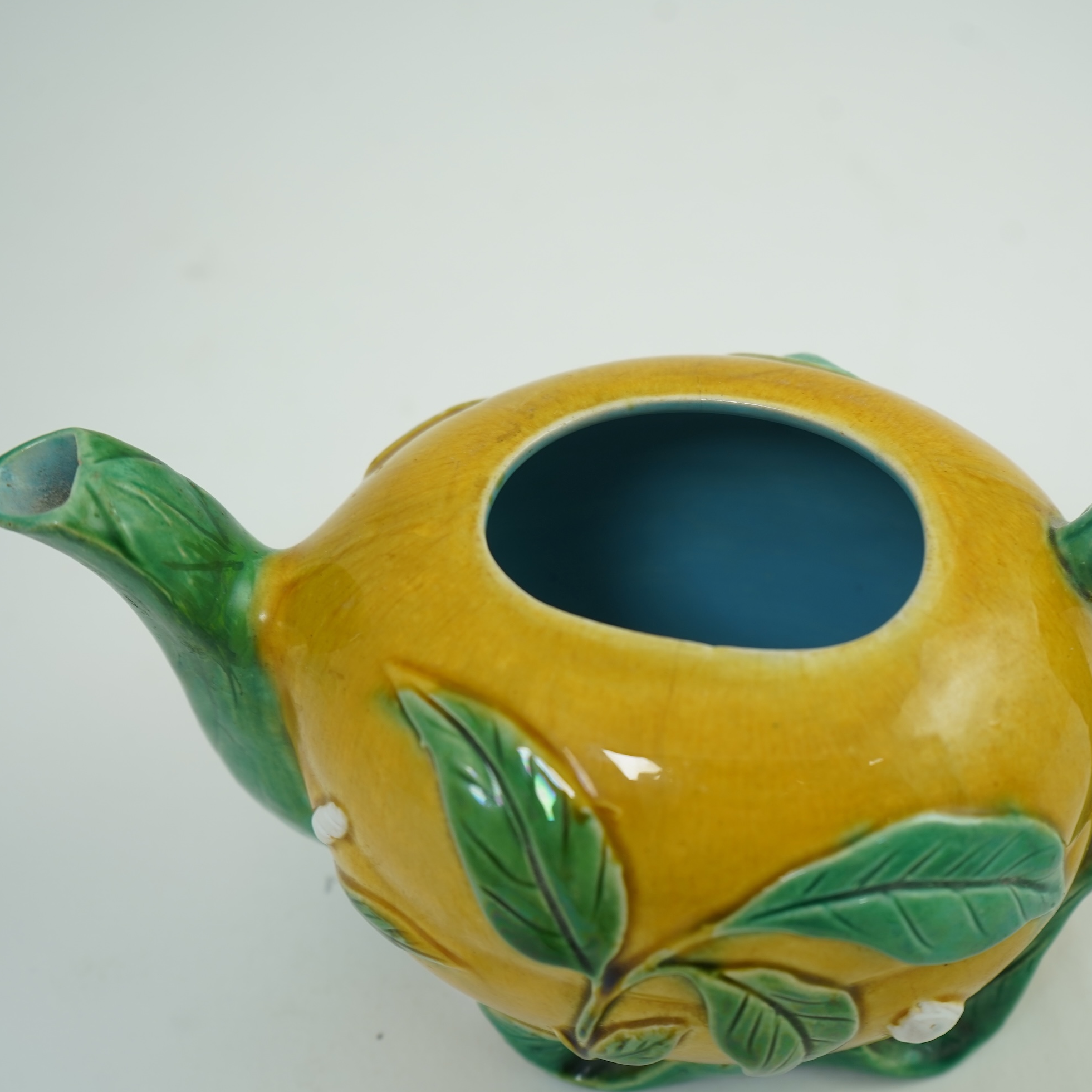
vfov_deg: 32.8
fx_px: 1856
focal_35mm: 52
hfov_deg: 32.5
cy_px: 551
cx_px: 726
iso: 250
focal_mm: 40
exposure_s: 1/25
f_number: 5.6
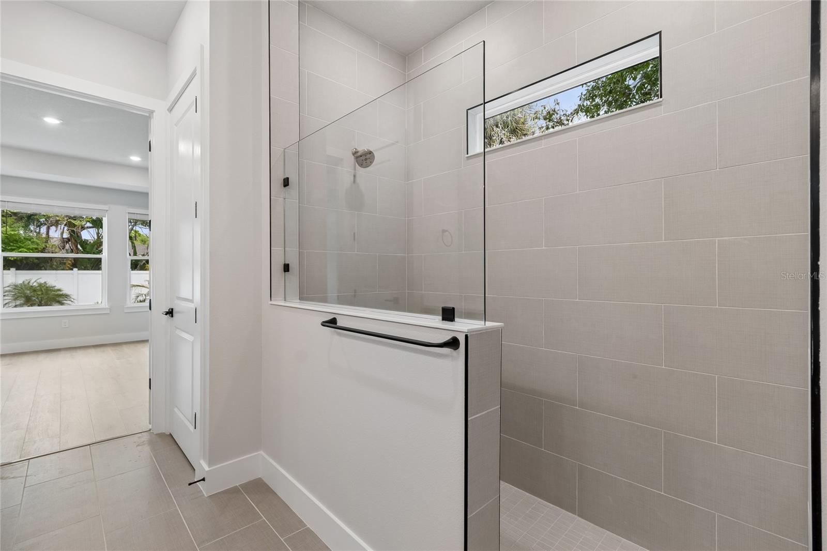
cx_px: 414
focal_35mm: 15
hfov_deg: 100.4
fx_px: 344
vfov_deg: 77.3
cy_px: 276
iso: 100
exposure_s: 1/30
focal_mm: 10
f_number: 7.1
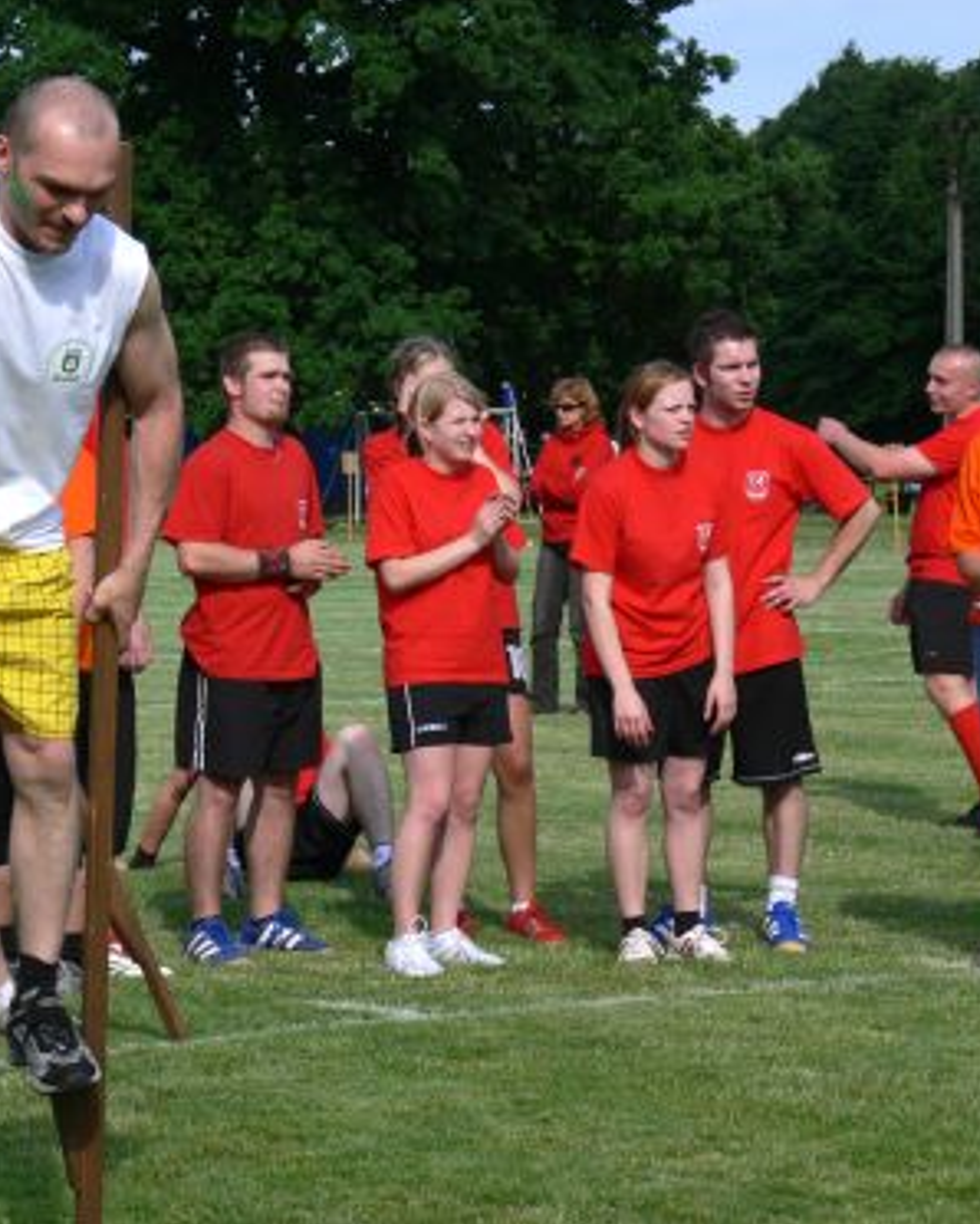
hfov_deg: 11.4
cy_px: 610
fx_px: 4890
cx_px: 201
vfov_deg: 14.3
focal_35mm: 135
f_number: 5.6
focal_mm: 21.8
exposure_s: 1/400
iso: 80
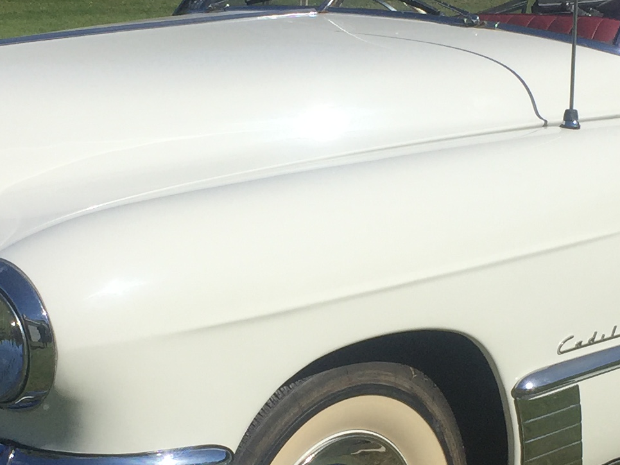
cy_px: 329
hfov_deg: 20.0
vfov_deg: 15.0
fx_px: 1755
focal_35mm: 98
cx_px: 334
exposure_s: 1/5650
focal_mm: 4.15
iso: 32
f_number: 2.2
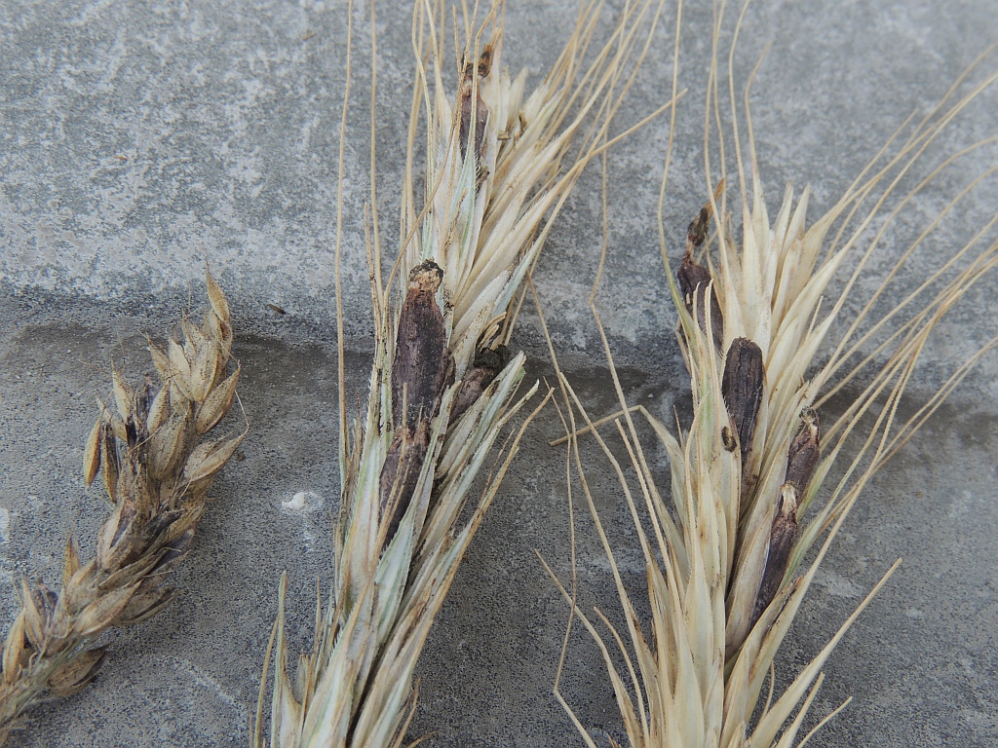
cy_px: 374
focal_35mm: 70
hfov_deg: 27.8
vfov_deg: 21.0
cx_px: 499
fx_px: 2018
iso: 100
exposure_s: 1/15
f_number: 7.6
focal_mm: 12.4
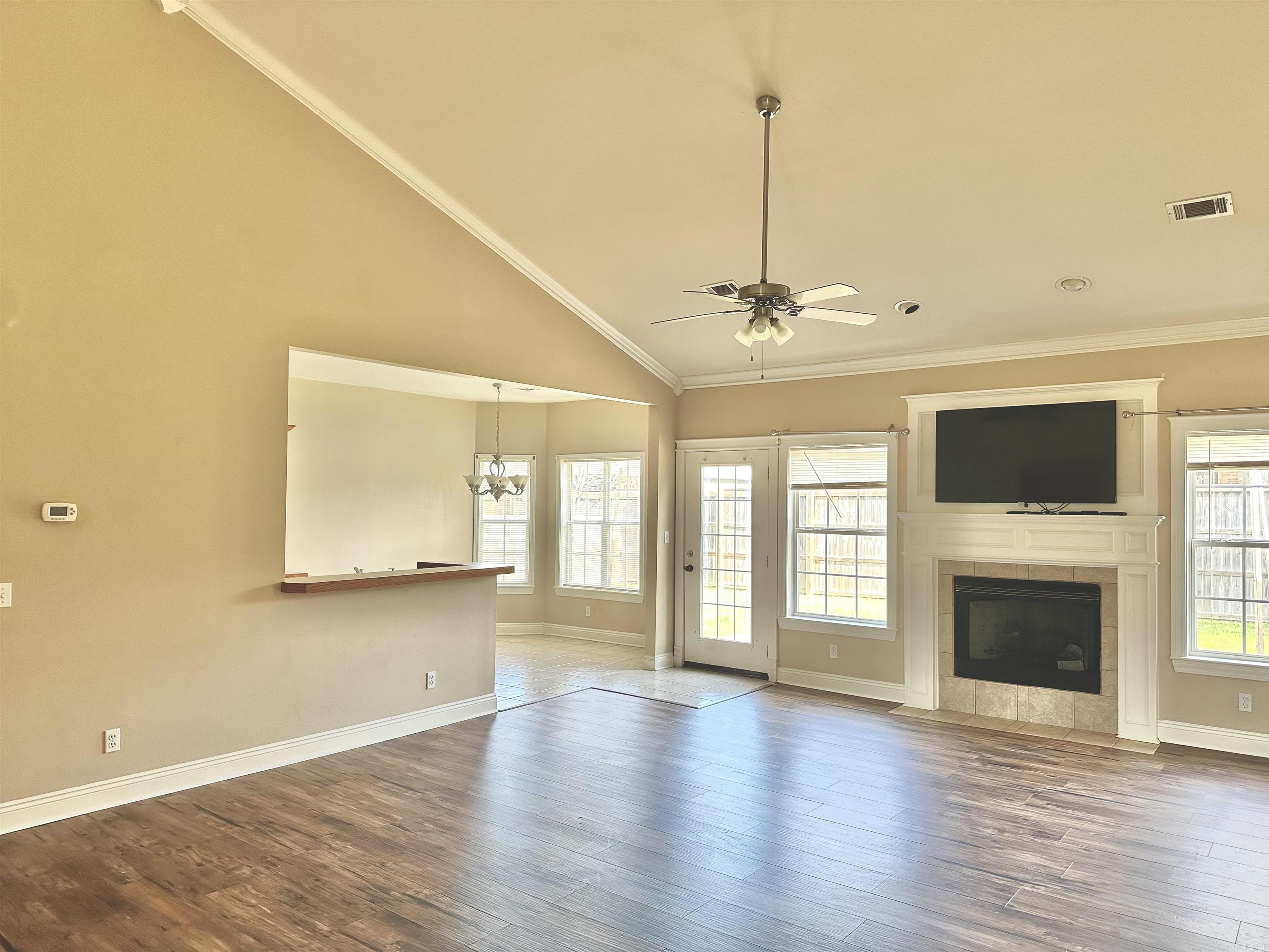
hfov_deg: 71.6
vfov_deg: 56.8
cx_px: 634
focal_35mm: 24
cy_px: 476
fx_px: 880
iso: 160
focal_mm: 6.86
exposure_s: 1/121
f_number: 1.78
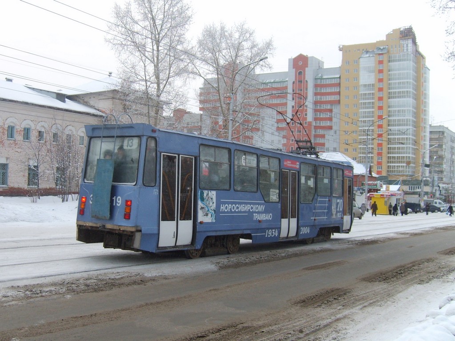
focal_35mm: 35
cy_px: 170
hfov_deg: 52.6
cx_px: 228
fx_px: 460
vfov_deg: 40.7
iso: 50
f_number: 2.8
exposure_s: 1/250
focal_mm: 5.8
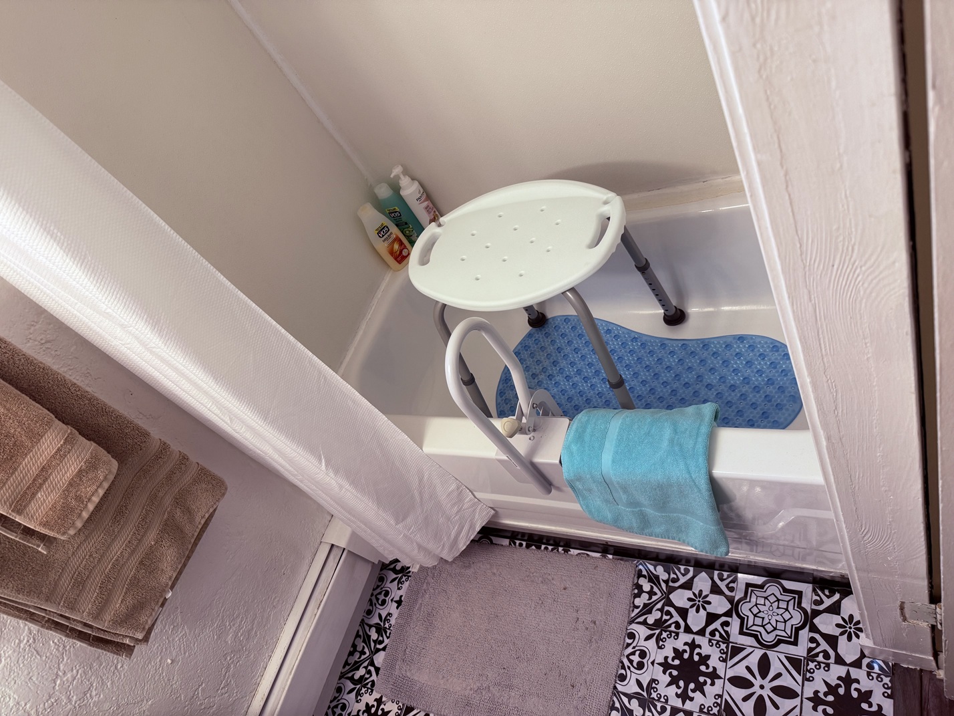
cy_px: 358
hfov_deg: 71.6
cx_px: 477
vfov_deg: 56.8
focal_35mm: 24
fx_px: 661
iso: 160
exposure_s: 1/120
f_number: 1.78
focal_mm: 6.76
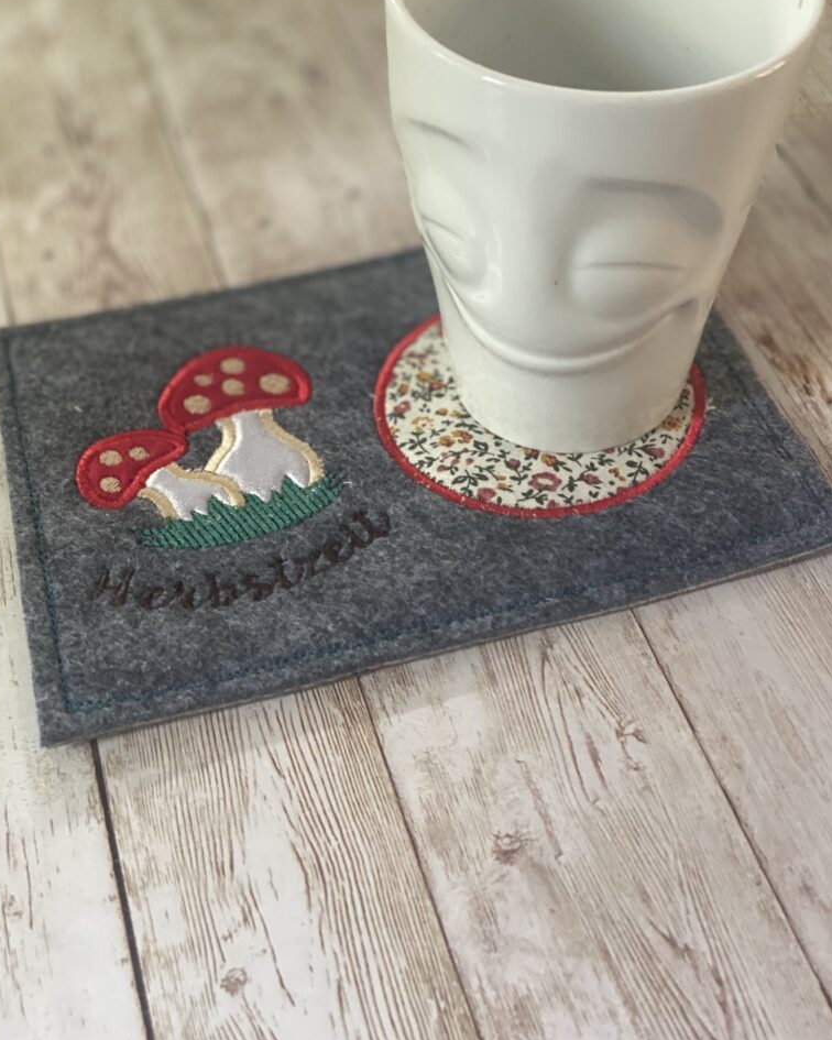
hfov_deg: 27.6
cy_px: 479
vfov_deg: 34.1
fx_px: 1693
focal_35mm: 55
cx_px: 414
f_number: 2
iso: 400
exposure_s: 1/40
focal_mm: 6
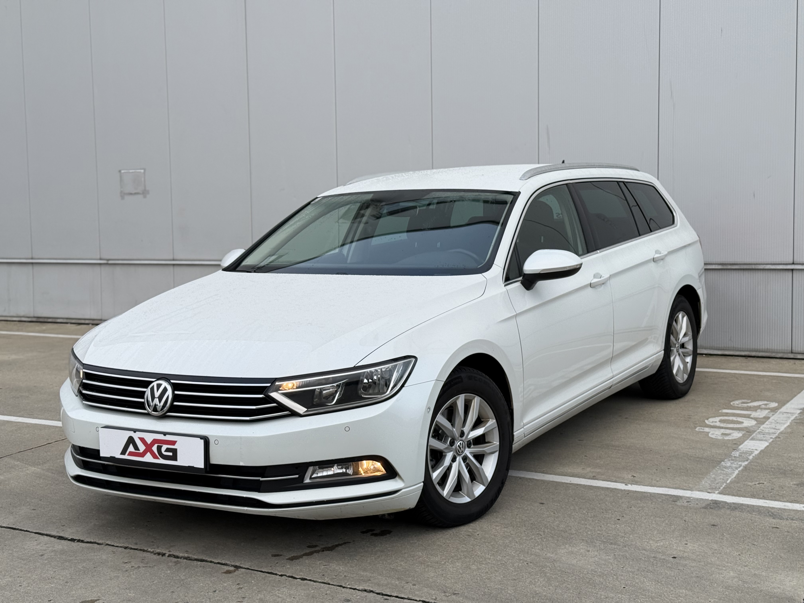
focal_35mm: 48
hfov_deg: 39.7
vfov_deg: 30.3
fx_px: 1115
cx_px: 402
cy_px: 302
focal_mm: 6.76
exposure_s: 1/687
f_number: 1.78
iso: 64
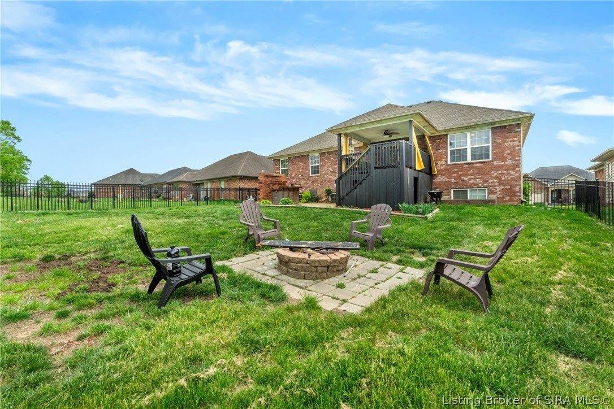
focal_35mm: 15
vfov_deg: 77.3
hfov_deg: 100.4
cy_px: 204
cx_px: 307
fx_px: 256
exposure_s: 1/160
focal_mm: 10
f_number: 11
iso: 400
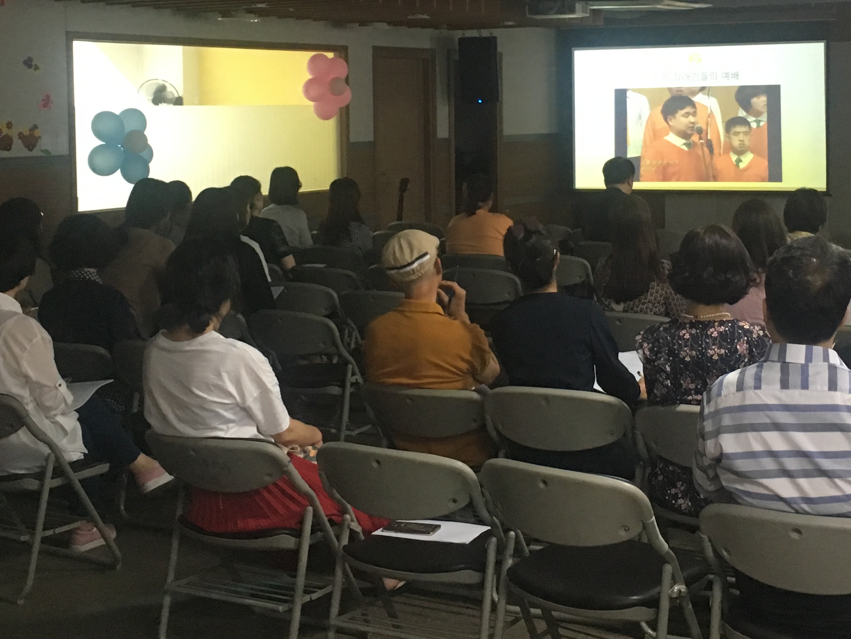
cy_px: 180
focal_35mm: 58
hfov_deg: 33.1
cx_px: 526
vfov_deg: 25.0
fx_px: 1426
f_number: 2.2
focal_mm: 4.15
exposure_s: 1/30
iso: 160
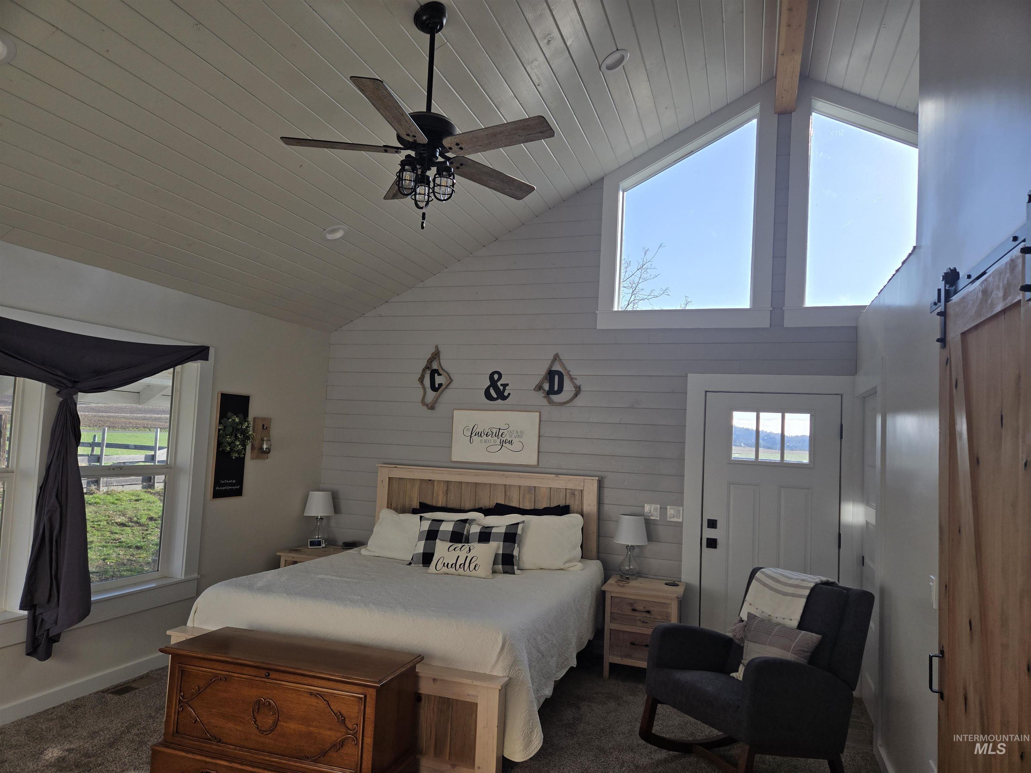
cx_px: 516
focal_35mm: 23
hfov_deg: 73.9
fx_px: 685
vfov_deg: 58.9
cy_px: 386
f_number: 1.8
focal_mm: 5.4
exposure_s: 1/796
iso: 25
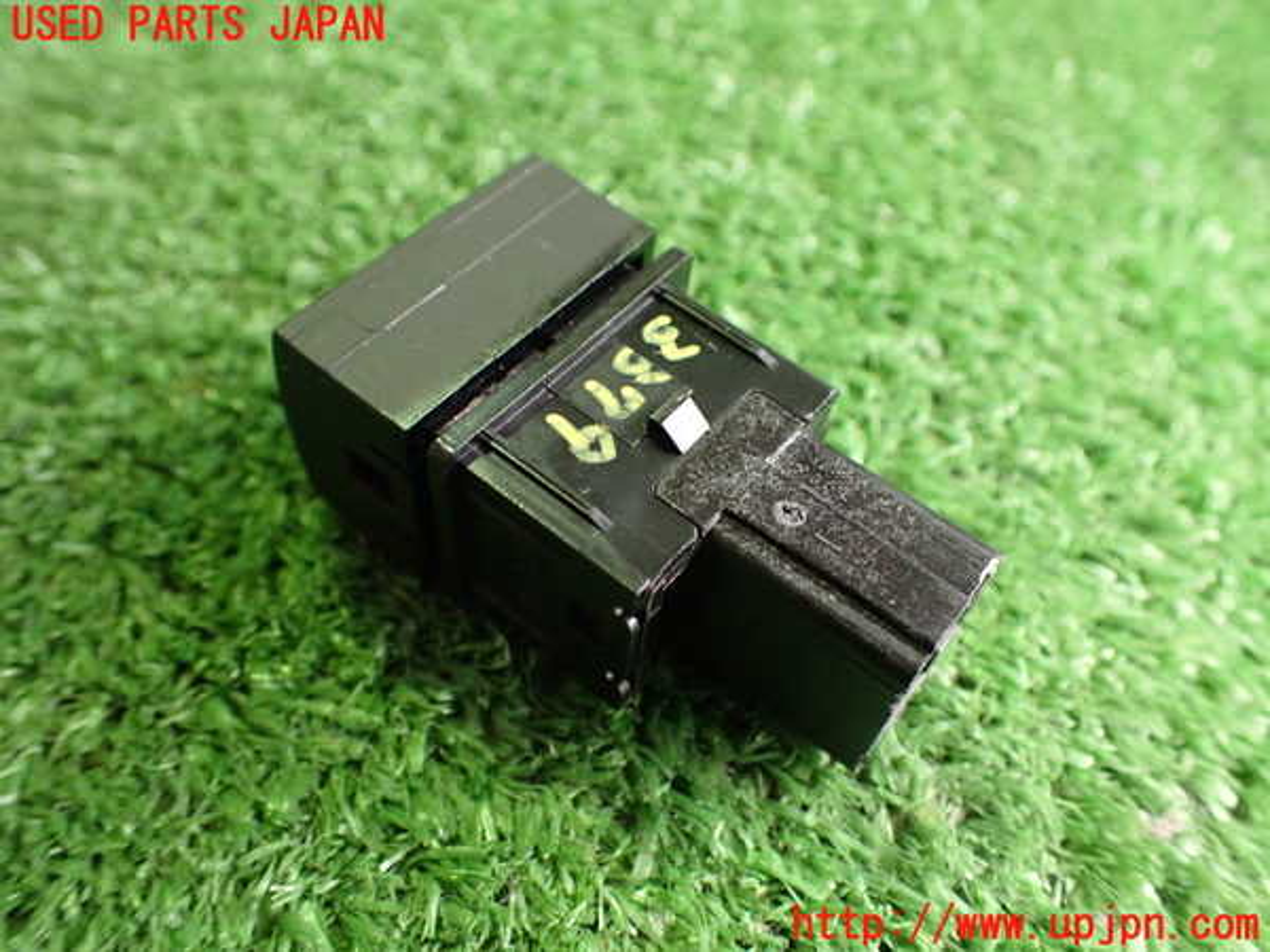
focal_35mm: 30
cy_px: 476
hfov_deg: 60.0
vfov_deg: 46.8
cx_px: 635
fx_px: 1101
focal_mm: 5.4
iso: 800
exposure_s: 1/60
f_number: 2.3
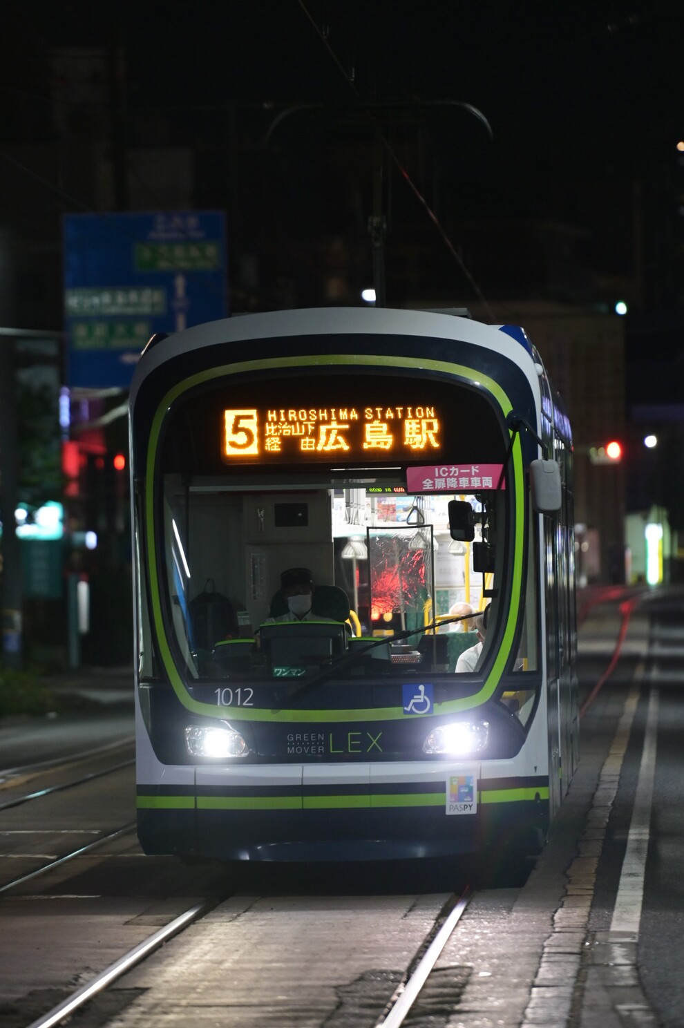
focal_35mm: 200
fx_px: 5708
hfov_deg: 6.9
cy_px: 514
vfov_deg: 10.3
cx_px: 342
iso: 1600
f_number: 2.8
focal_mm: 200
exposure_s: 1/80
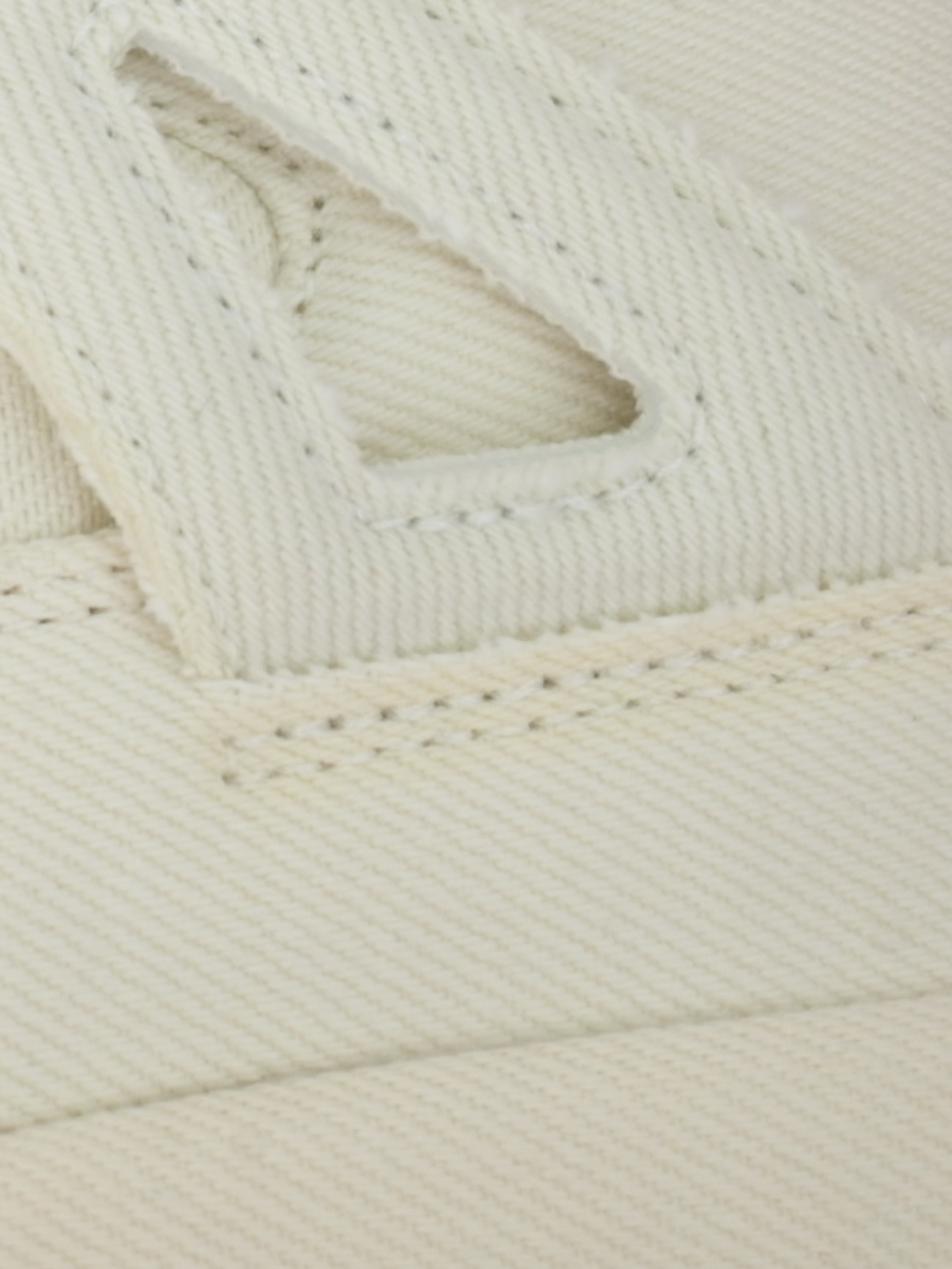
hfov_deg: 10.1
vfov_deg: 14.2
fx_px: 5022
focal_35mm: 137
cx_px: -927
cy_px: -16
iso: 400
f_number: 11
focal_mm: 30
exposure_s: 1/100
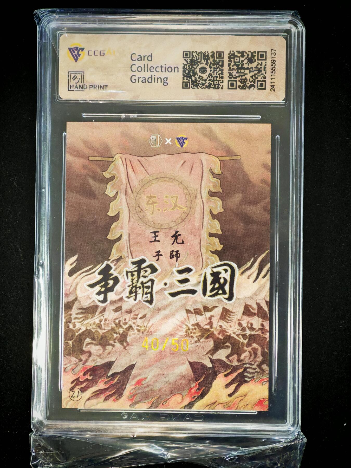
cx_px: 176
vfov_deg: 21.5
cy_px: 234
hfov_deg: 16.2
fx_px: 1230
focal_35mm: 91
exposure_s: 1/25
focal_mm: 8.67
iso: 500
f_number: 2.4
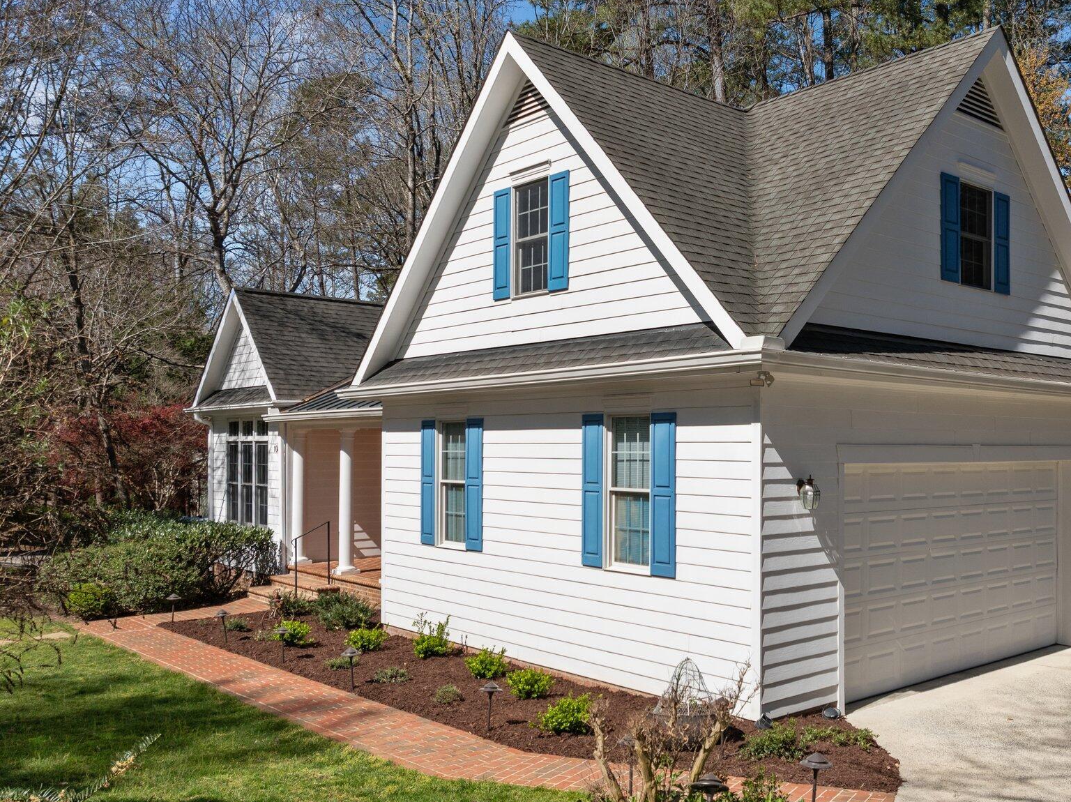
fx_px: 989
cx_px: 713
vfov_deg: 44.1
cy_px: 398
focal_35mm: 32
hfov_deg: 55.7
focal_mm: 12.29
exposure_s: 1/3200
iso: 160
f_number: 2.8
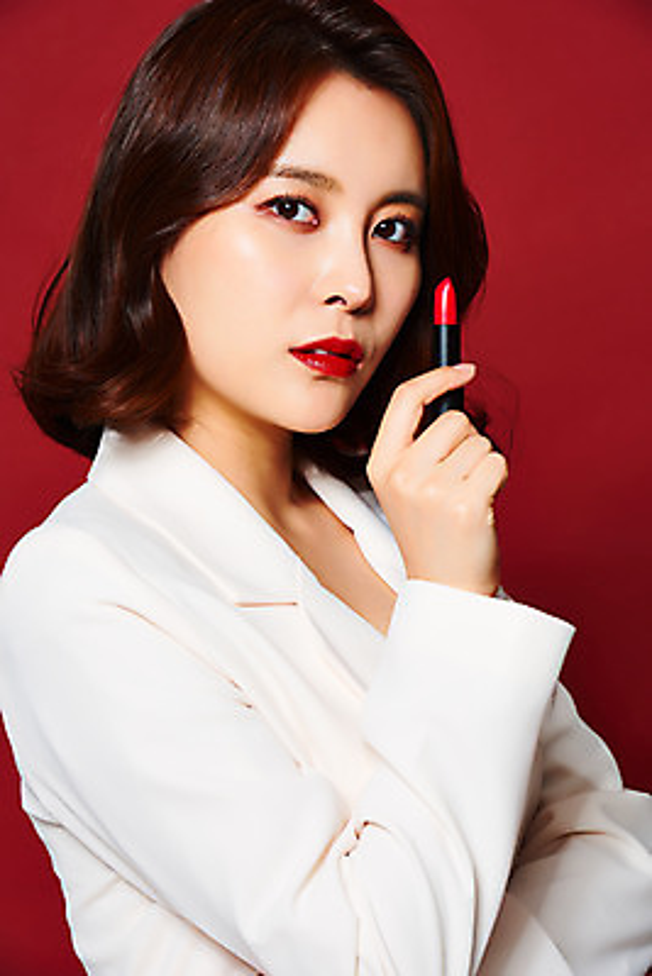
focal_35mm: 200
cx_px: 326
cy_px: 488
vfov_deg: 10.3
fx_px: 5428
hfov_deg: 6.9
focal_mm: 200
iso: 100
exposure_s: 1/125
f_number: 16
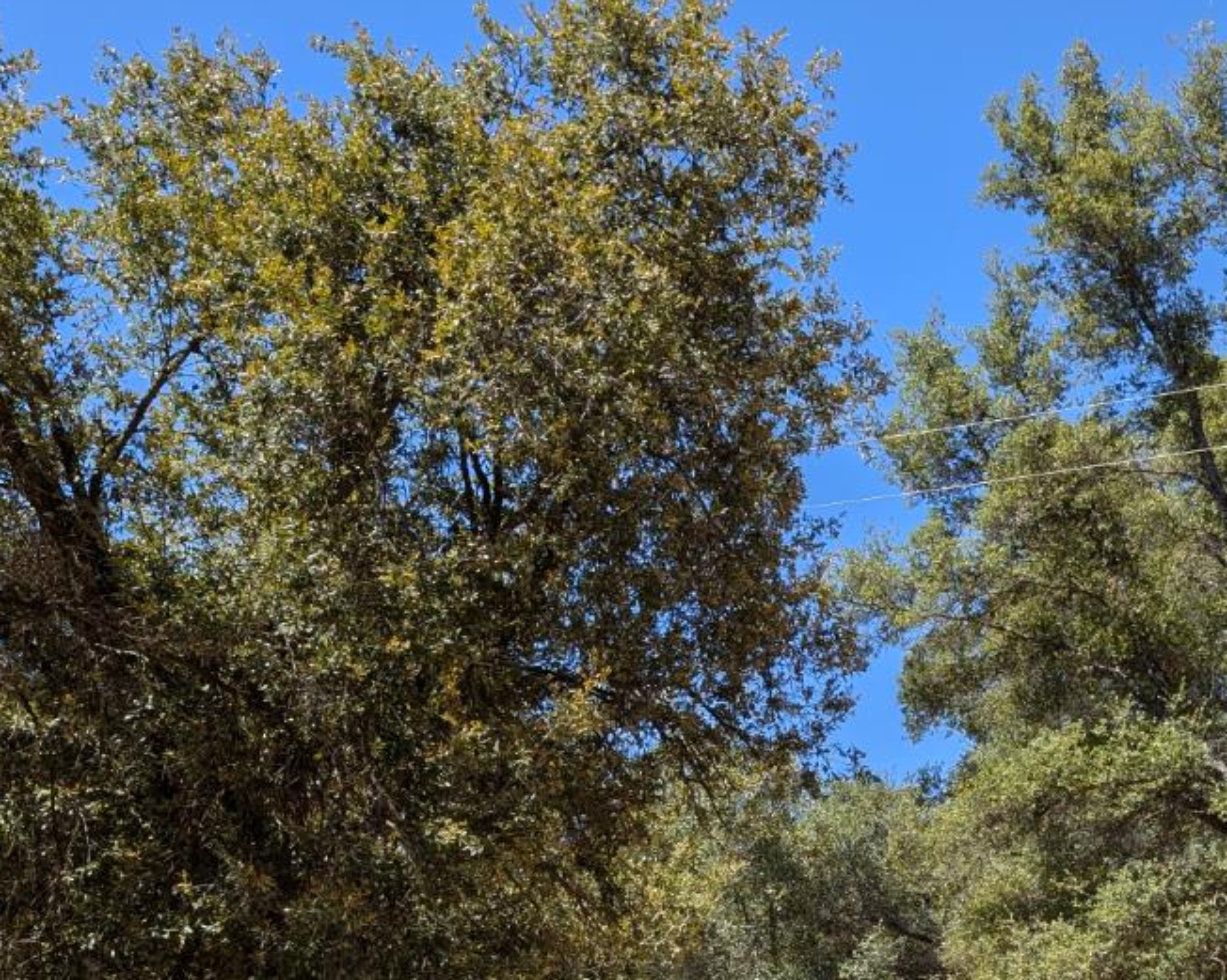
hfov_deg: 34.1
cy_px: 960
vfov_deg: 26.7
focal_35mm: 54
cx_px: 913
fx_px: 1960
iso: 20
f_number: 1.68
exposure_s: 1/802
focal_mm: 6.9
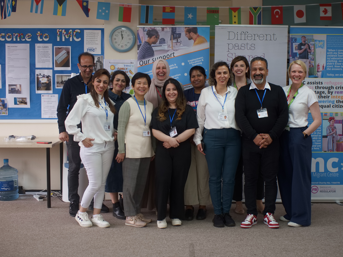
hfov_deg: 36.2
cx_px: 178
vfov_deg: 27.5
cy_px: 123
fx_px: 525
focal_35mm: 53
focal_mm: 25
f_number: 2
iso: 200
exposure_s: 1/200
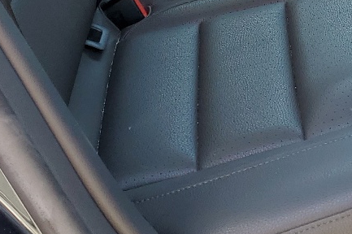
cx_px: 276
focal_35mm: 100
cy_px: -170
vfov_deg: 12.6
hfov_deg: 20.2
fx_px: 977
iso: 50
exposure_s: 1/192
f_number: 1.5
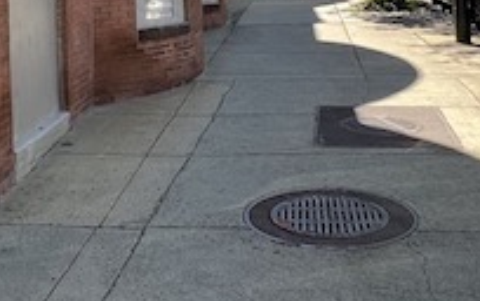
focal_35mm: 54
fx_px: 707
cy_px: -63
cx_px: 198
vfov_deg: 22.1
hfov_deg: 37.4
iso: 32
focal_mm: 1.57
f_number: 1.8
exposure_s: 1/278
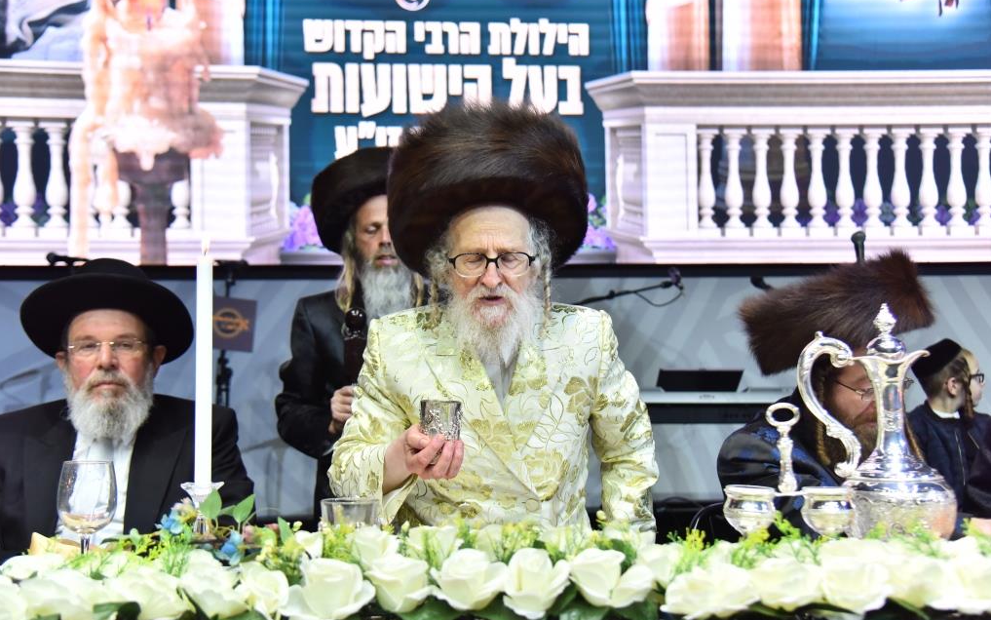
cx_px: 496
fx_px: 1053
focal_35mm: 39
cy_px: 320
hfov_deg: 50.4
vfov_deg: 32.8
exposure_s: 1/640
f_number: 4
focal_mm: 38
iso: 2000
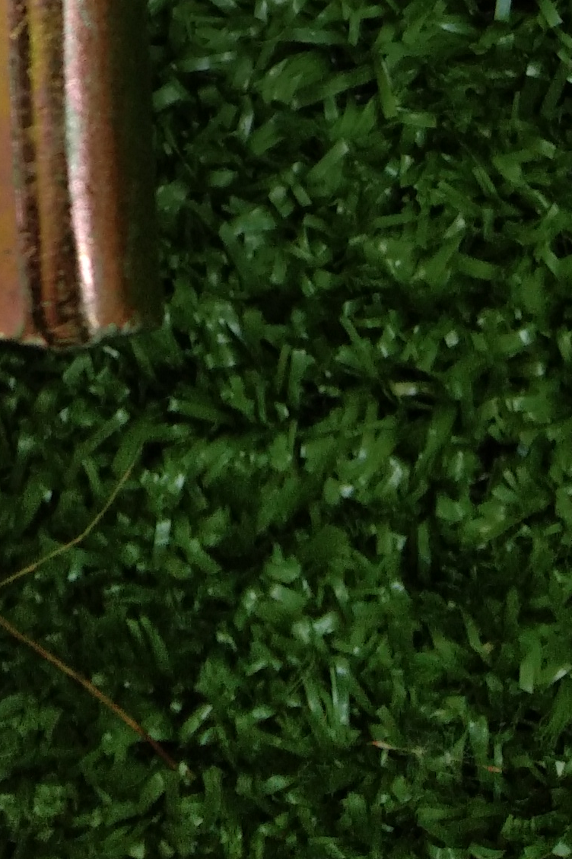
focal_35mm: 115
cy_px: -712
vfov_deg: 15.2
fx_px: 2742
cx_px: -240
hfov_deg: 11.5
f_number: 2.2
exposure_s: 1/100
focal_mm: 3.65
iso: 73
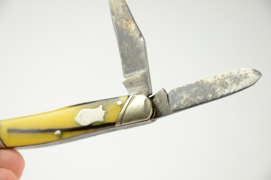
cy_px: 90
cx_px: 136
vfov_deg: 8.7
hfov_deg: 13.1
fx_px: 1183
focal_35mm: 158
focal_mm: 105
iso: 500
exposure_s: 1/60
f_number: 7.1
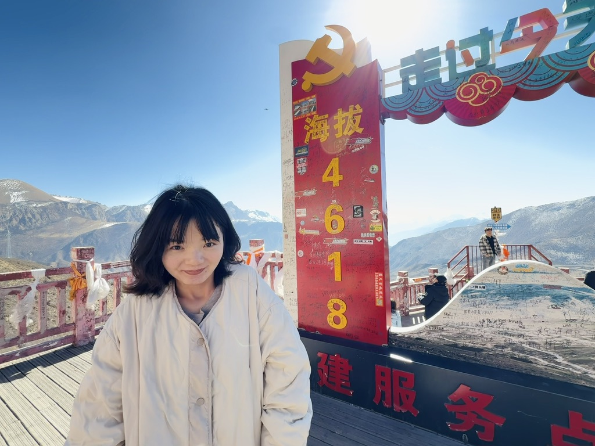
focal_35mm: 14
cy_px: 223
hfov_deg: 102.1
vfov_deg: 85.7
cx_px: 298
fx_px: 241
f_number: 2.2
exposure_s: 1/272
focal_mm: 2.22
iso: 25
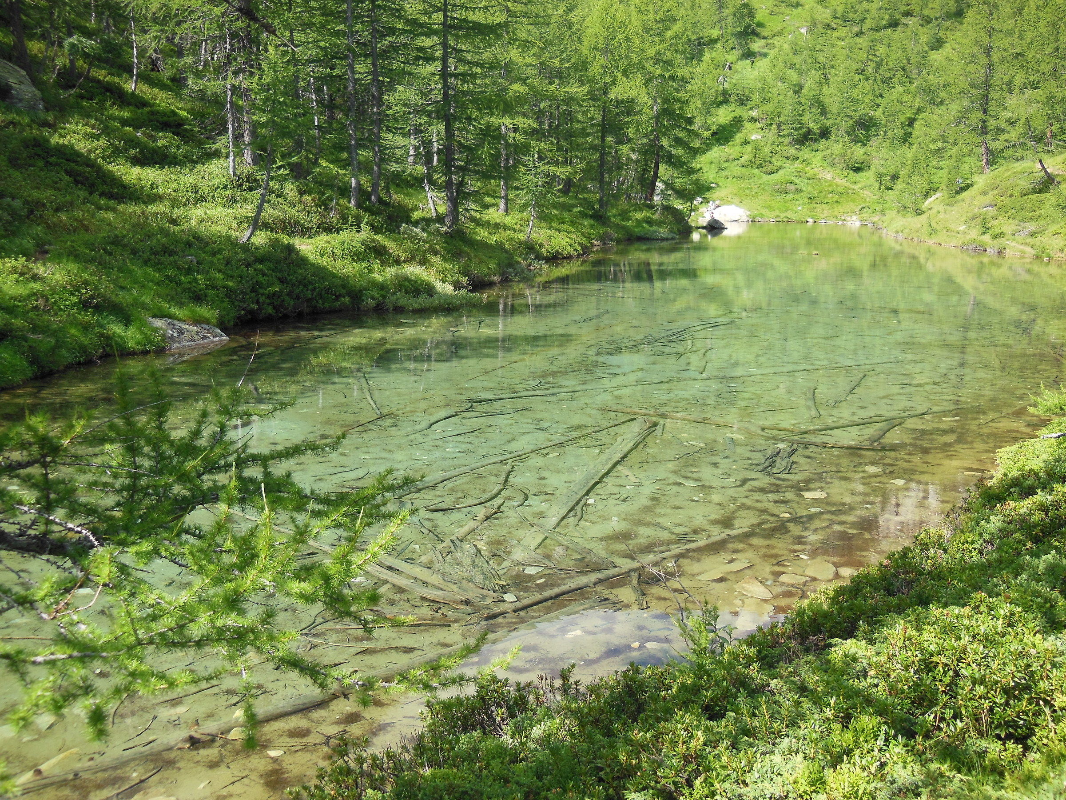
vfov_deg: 36.8
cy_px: 400
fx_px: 1201
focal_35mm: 39
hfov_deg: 47.9
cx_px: 533
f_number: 4.1
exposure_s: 1/250
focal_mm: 6.9
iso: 125
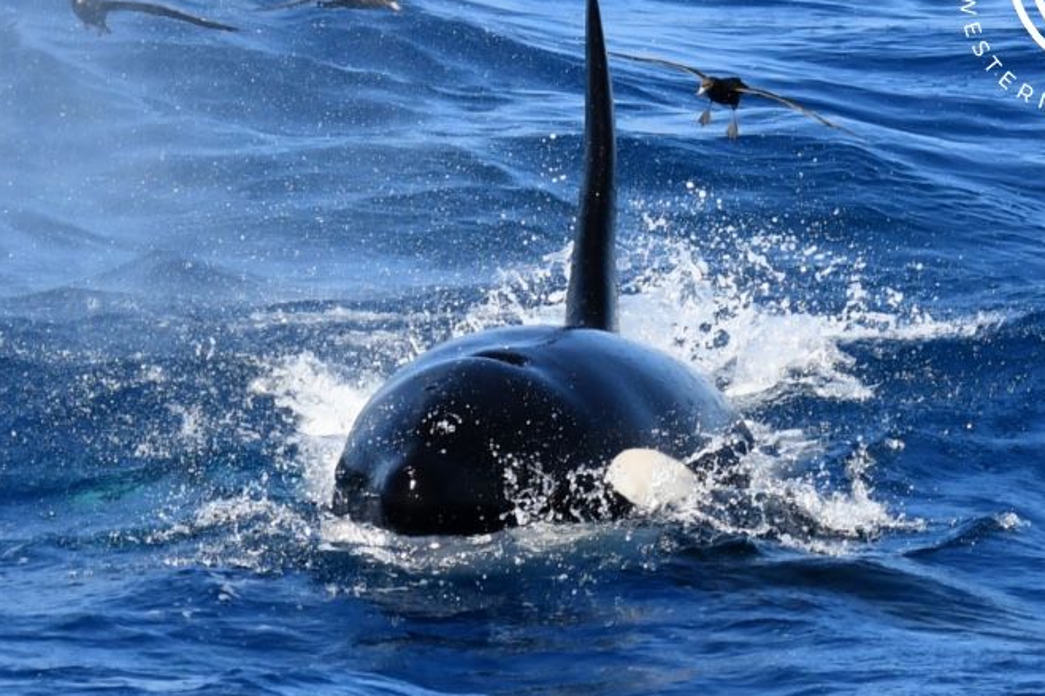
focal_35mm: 273
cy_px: 293
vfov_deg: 5.0
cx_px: 576
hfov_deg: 7.5
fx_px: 7922
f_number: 7.1
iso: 400
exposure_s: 1/1600
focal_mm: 150
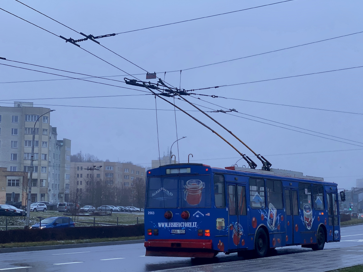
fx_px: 619
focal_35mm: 59
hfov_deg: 32.7
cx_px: 200
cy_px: 151
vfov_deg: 24.8
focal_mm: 6
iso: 40
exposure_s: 1/122
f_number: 2
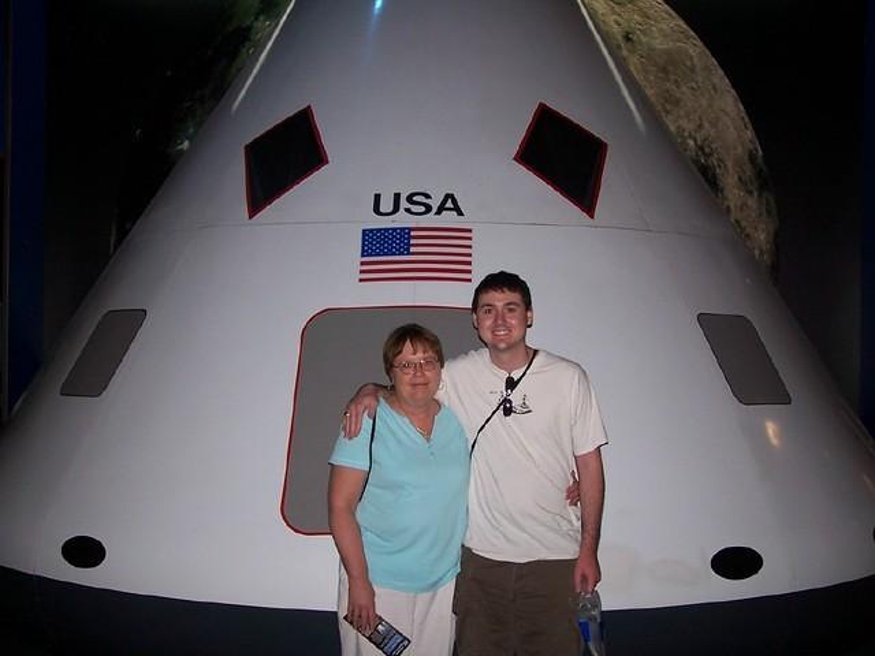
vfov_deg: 28.6
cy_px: 328
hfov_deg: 37.5
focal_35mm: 51
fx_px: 1289
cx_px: 438
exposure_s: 1/60
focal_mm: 8.5
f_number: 3.2
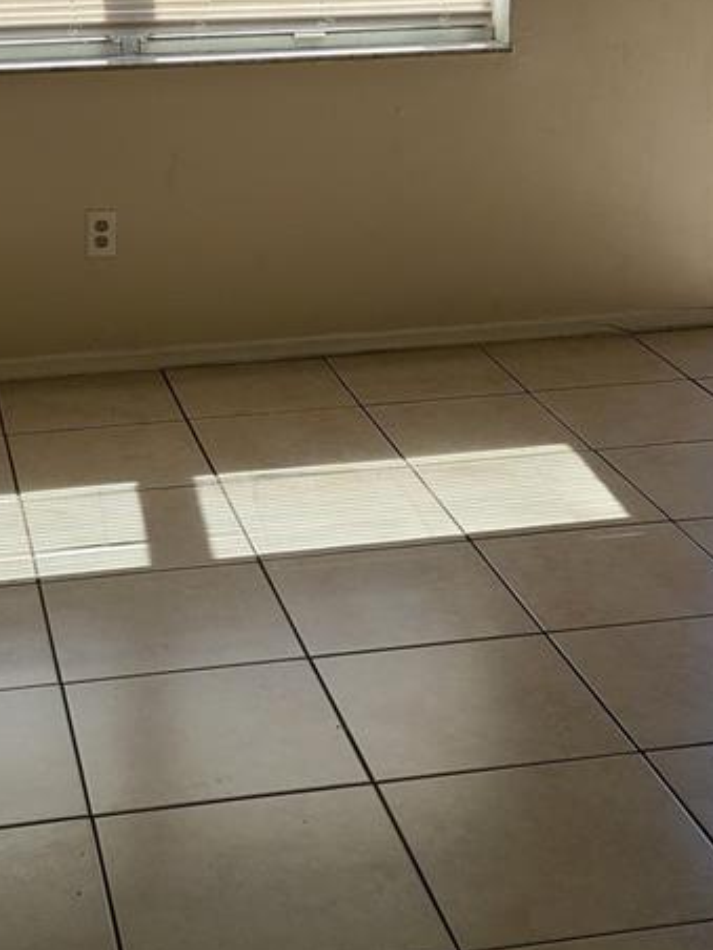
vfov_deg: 27.8
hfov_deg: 21.2
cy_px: 238
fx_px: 1895
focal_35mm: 69
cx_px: 240
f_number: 1.8
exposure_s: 1/565
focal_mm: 5.4
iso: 40
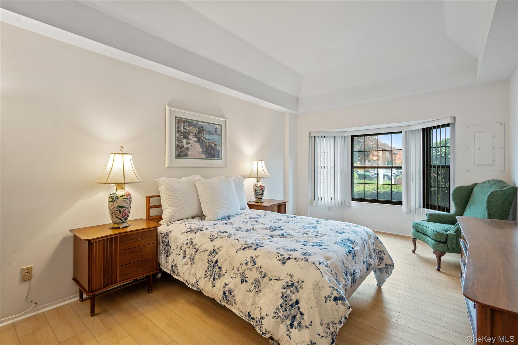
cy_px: 172
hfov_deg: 96.7
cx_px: 259
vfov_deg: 73.7
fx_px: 230
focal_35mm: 16
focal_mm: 16
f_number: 6.3
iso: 1000
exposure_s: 1/10
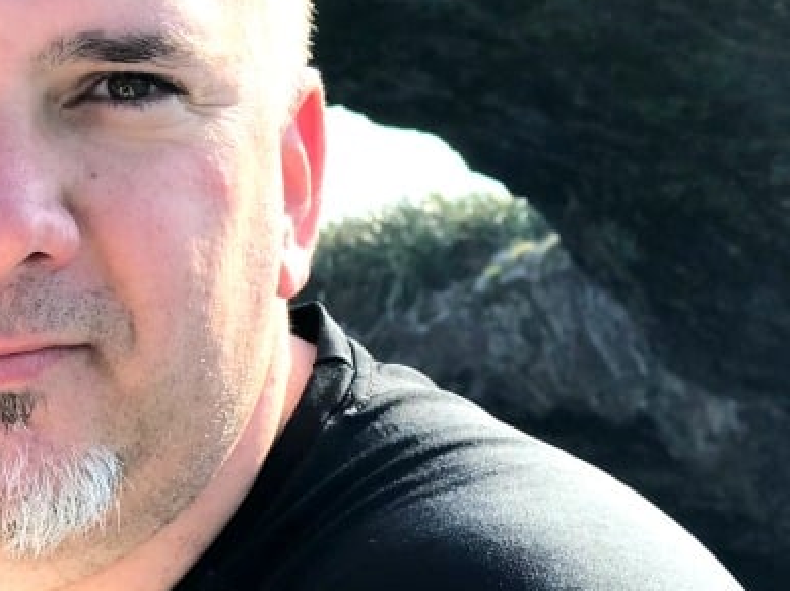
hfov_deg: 14.9
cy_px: 415
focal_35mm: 132
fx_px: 3010
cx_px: 485
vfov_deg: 11.2
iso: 20
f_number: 2.8
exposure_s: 1/349
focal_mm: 6.6
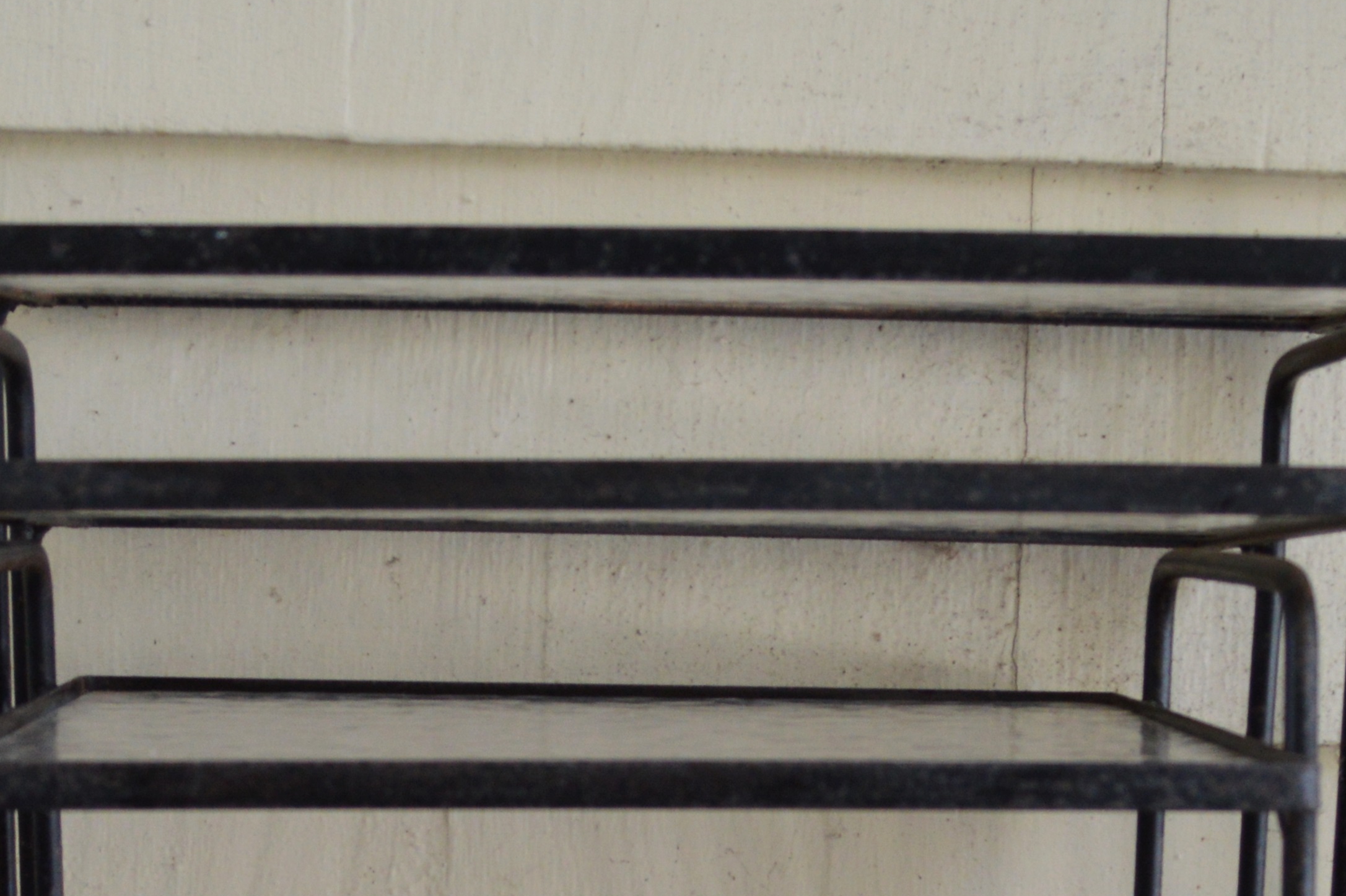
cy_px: 1082
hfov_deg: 24.5
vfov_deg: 15.8
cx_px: 664
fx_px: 3103
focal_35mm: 83
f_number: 3.8
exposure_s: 1/60
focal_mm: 20
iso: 500
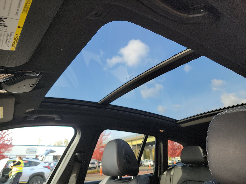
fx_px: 171
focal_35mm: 24
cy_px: 92
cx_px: 123
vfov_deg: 56.8
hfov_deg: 71.6
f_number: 1.8
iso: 72
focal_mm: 6.7
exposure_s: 1/119
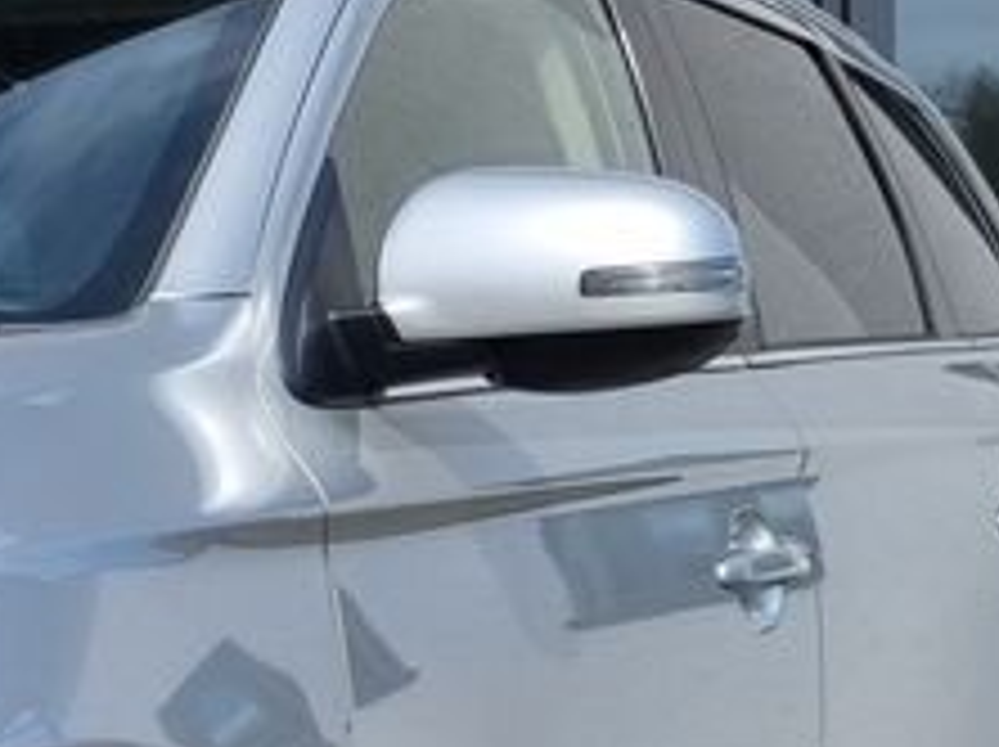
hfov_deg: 14.8
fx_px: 3459
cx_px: -680
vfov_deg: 12.3
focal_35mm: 120
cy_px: 482
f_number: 1.8
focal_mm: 5.4
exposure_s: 1/2432
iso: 50
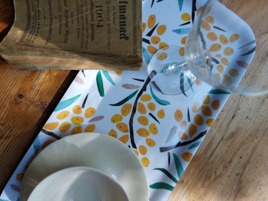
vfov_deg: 56.8
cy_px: 100
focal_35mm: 24
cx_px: 134
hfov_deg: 71.6
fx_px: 186
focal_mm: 5.23
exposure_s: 1/100
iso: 64
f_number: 1.8
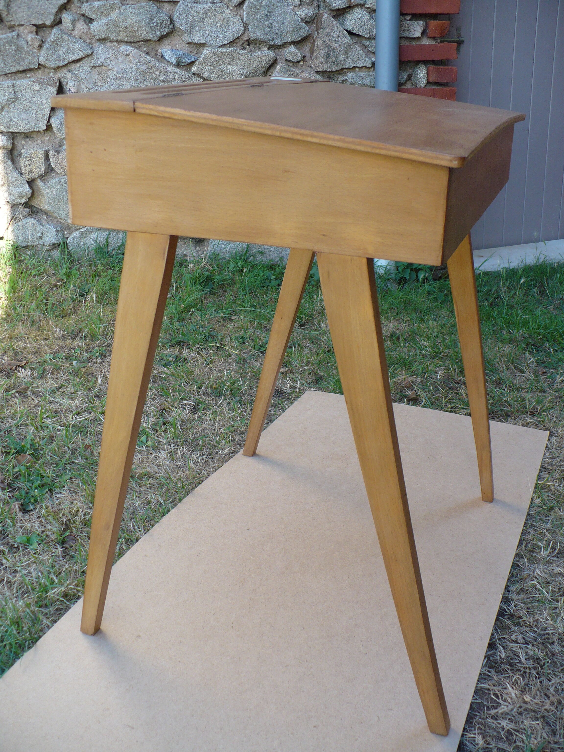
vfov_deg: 50.1
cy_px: 376
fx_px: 804
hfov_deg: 38.7
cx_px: 282
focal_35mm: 37
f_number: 2.8
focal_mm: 6.1
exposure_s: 1/125
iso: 100
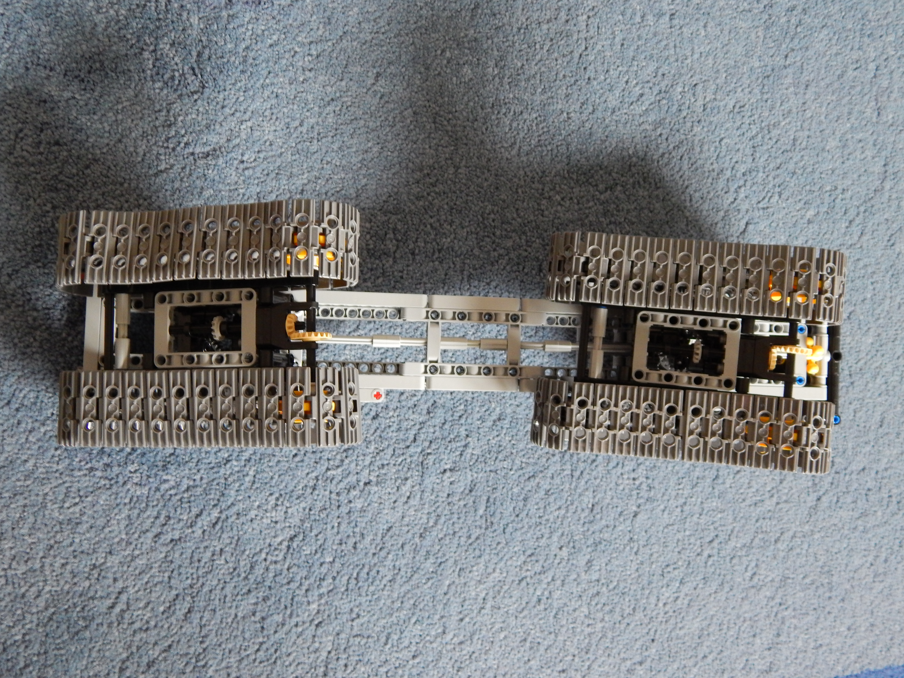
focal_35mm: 35
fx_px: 914
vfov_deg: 40.7
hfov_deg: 52.6
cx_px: 452
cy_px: 339
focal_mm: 6.1
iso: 400
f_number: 3.3
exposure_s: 1/15
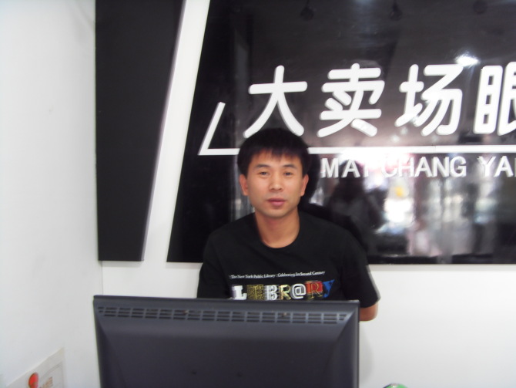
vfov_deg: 36.8
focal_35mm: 39
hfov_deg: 47.8
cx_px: 258
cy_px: 194
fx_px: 582
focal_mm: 6.6
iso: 80
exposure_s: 1/3
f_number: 3.5
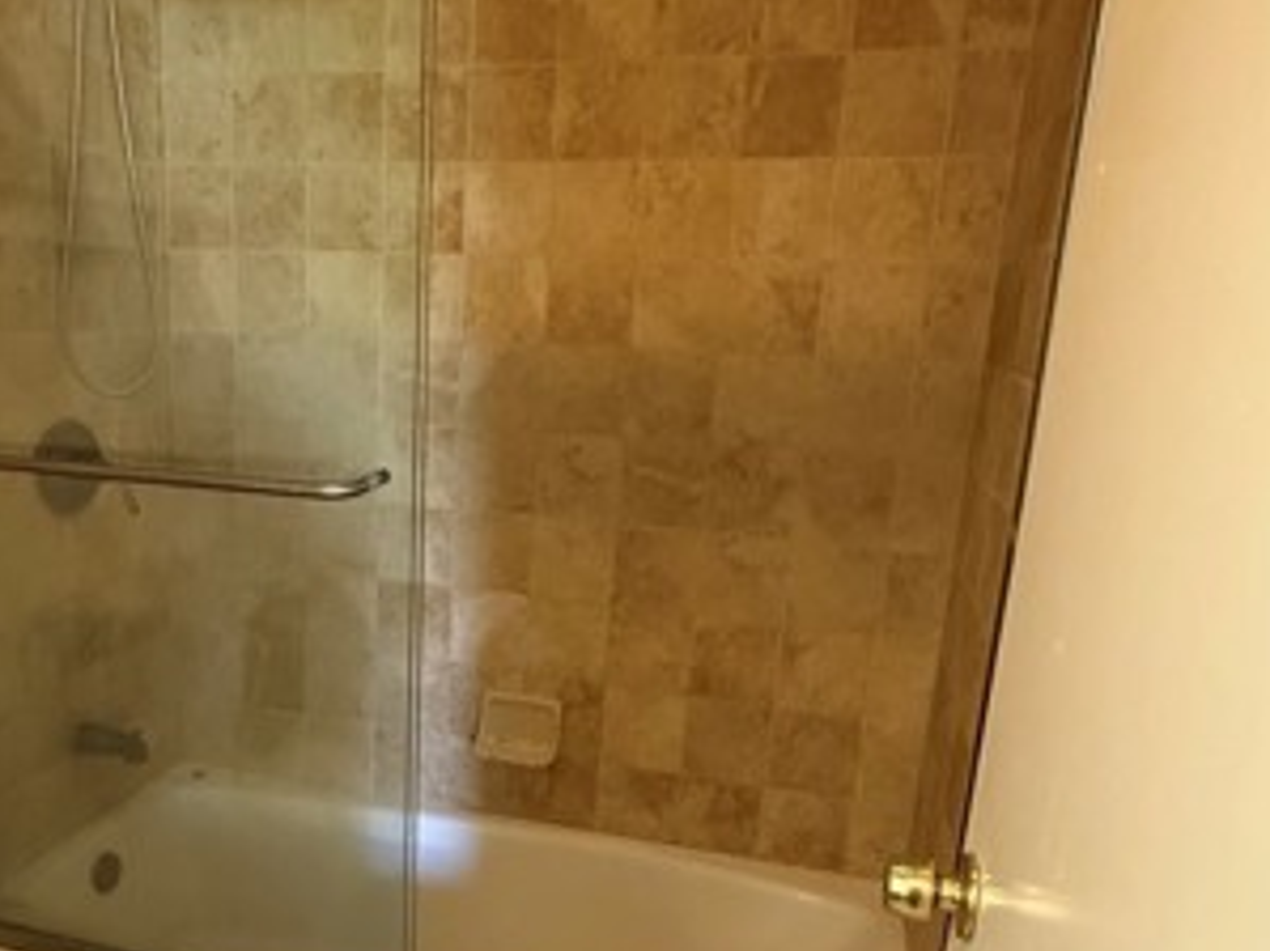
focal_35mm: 30
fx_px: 1100
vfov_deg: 46.3
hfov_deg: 59.0
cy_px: 599
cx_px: 459
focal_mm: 2.22
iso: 1000
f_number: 2.2
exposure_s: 1/60
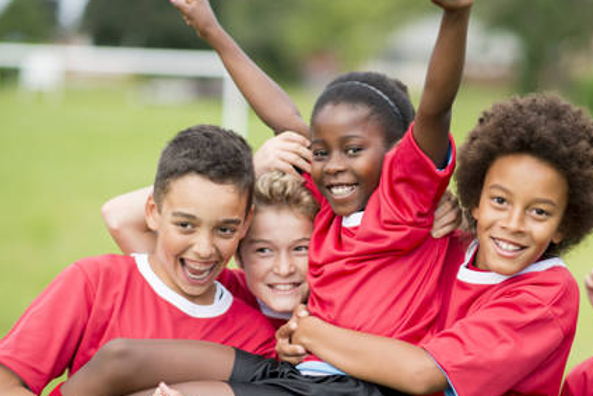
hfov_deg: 16.2
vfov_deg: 10.9
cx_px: 371
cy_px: 207
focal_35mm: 126
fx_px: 2076
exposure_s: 1/250
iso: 200
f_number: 2
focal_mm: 85
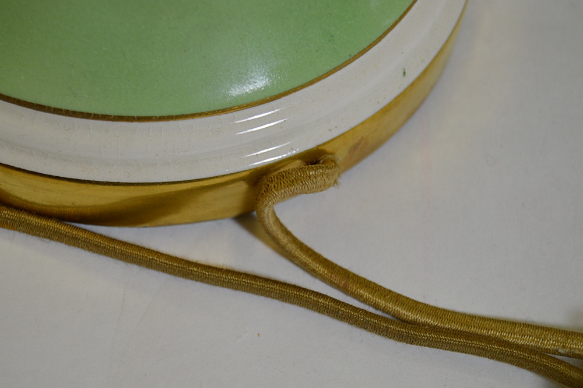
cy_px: 194
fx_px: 1335
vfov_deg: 16.5
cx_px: 292
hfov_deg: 24.6
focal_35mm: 82
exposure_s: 1/60
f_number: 5.6
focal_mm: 55
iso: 400
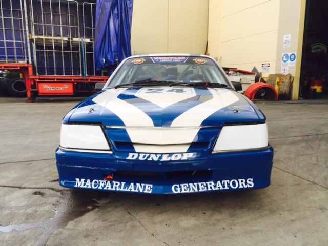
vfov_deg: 48.2
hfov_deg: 61.7
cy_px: 123
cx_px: 164
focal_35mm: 29
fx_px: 275
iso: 32
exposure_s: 1/60
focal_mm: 4.15
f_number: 2.2
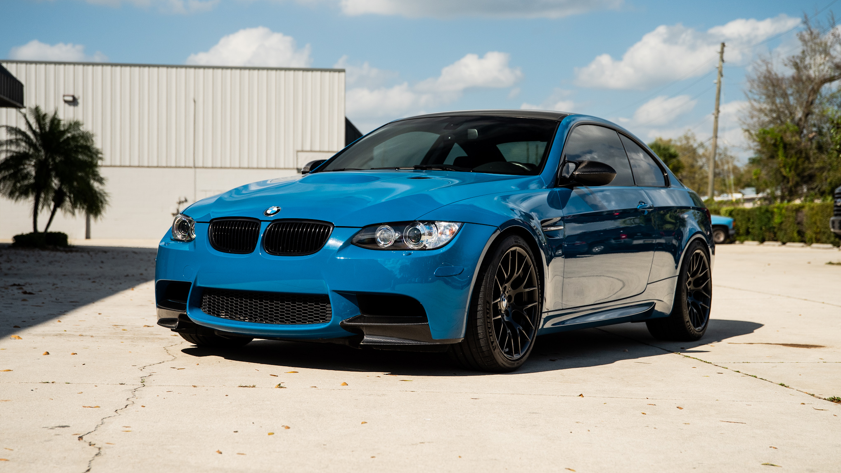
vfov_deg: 20.4
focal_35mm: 59
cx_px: 422
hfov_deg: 35.4
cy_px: 206
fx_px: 1316
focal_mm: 56
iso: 320
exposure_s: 1/3200
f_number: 4
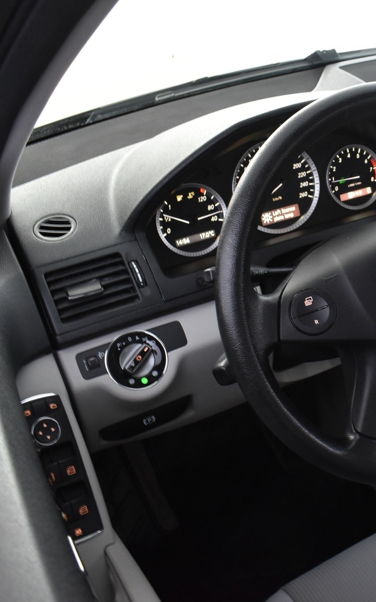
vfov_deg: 47.2
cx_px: 394
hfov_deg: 28.3
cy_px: 297
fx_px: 689
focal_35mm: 42
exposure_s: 1/8
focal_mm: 18
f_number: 5.6
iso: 1250
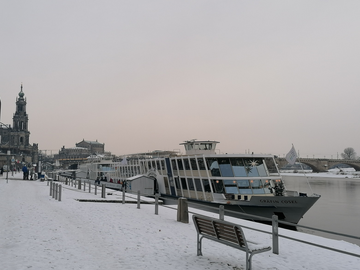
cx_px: 181
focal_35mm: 40
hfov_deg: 46.8
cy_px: 132
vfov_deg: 36.0
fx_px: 416
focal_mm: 4.75
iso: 50
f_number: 1.8
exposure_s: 1/315
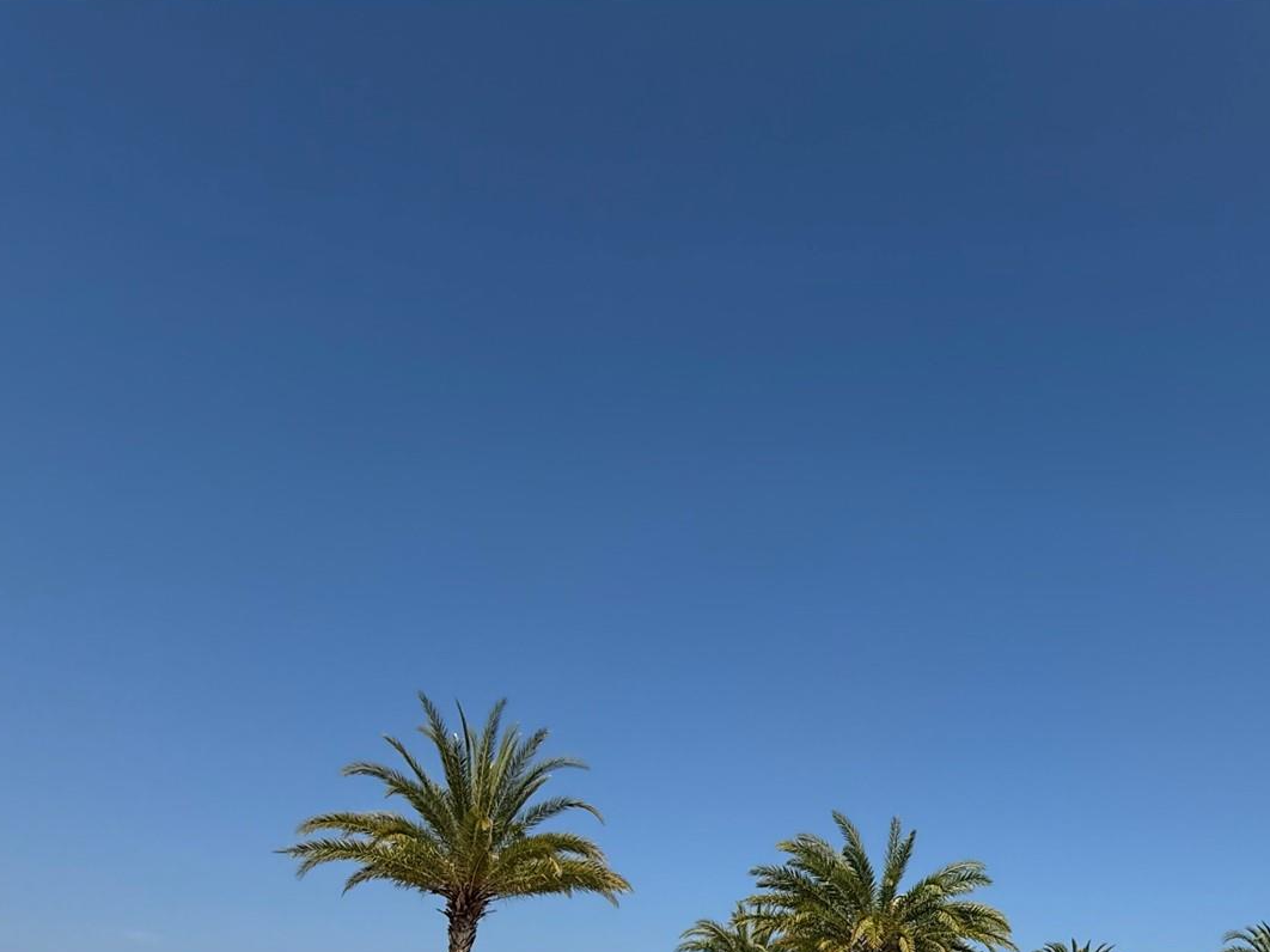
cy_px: 910
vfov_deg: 45.0
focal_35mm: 27
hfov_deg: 60.4
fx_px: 990
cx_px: 1005
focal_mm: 2.22
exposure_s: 1/3125
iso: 50
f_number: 2.2
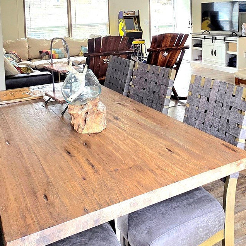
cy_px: 37
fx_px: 297
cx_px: 147
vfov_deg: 42.2
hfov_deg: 44.7
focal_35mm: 37
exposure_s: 1/60.2
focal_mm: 2.2
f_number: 1.9
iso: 200
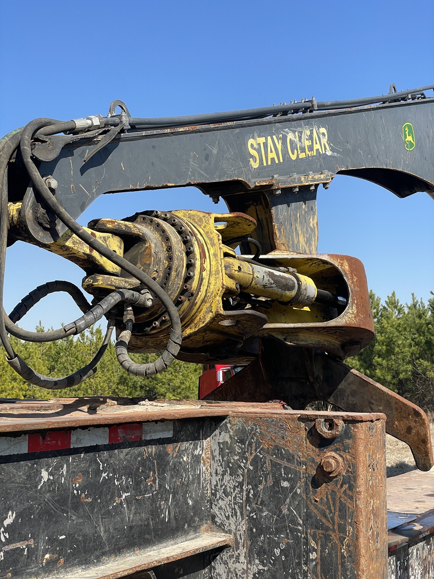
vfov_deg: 36.8
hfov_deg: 28.0
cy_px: 290
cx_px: 217
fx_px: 869
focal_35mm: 52
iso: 25
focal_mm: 6
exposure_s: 1/1142
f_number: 2
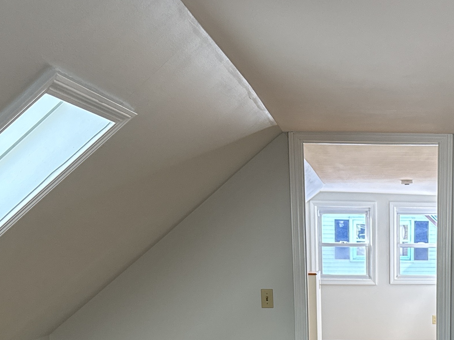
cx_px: 423
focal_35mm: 61
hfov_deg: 30.1
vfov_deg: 22.5
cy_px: 388
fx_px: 800
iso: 200
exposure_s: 1/76
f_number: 1.78
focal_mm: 6.76
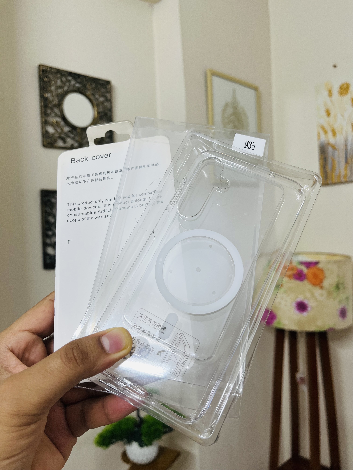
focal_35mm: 26
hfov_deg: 53.1
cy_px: 235
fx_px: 354
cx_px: 176
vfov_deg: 67.3
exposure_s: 1/100
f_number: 1.6
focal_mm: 5.1
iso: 64
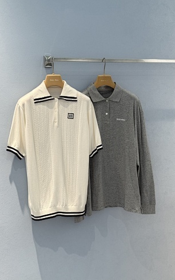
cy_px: 143
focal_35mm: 52
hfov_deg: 24.9
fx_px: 396
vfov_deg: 38.9
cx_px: 84
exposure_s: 1/121
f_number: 1.78
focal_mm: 6.76
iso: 64
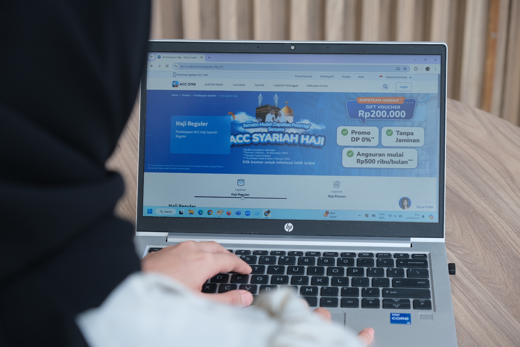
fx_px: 1199
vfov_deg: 16.5
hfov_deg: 24.5
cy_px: 174
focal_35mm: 83
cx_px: 260
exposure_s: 1/90
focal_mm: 55
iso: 320
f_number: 5
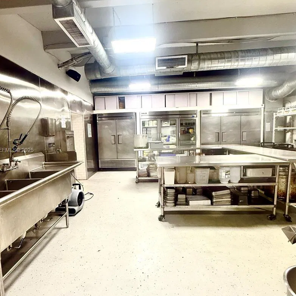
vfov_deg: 77.7
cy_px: 151
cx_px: 134
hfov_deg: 77.5
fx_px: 184
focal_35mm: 19
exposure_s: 1/120
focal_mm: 2.22
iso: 160
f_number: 2.2
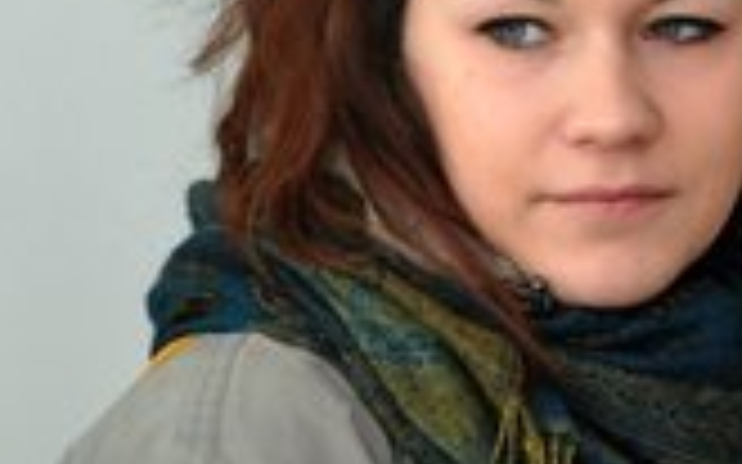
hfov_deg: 6.6
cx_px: 1237
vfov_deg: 4.2
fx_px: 6307
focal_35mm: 312
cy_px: 329
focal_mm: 52
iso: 1000
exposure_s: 1/125
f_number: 4.8
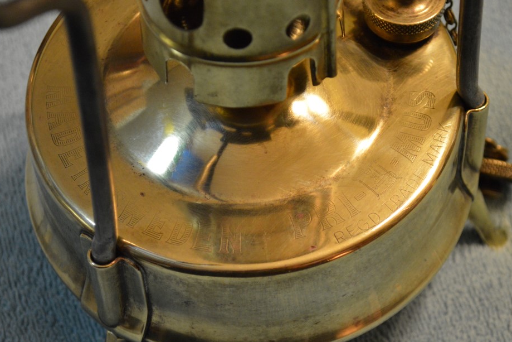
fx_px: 1474
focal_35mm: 104
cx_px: 287
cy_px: 187
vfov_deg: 13.2
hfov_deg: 19.7
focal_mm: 55
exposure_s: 1/60
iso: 1600
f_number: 5.6
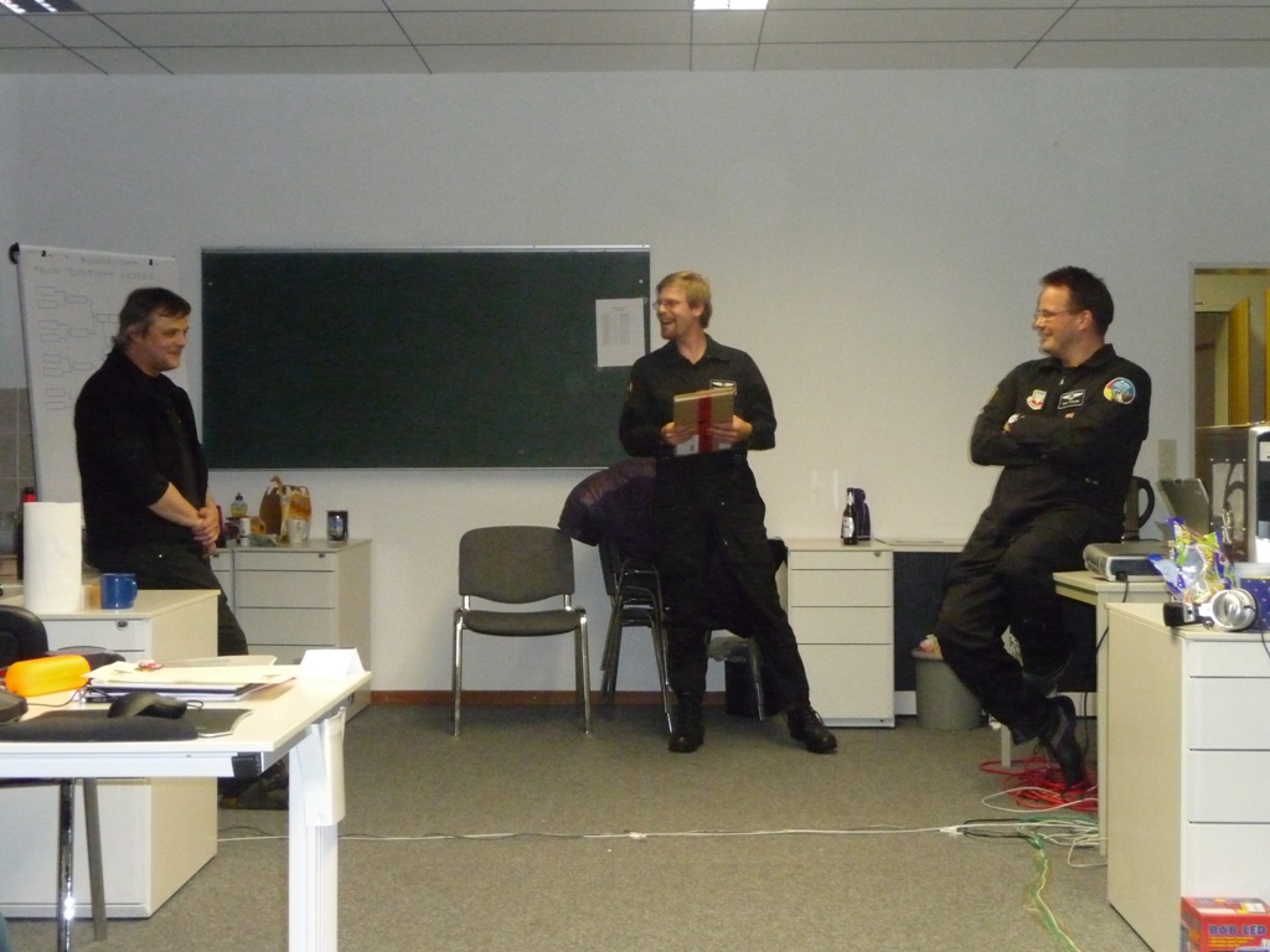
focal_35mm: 58
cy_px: 476
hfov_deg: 33.2
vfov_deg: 25.2
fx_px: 2128
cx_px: 635
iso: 800
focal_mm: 9.8
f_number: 4.4
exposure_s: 1/30
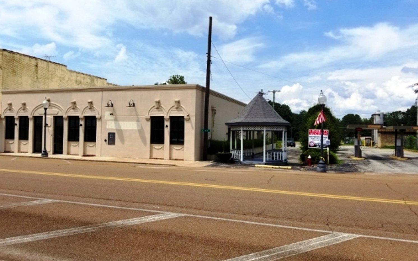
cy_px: 137
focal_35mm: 28
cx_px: 212
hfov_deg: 66.5
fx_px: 319
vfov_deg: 44.5
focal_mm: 4.25
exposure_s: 1/2984
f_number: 1.7
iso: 50
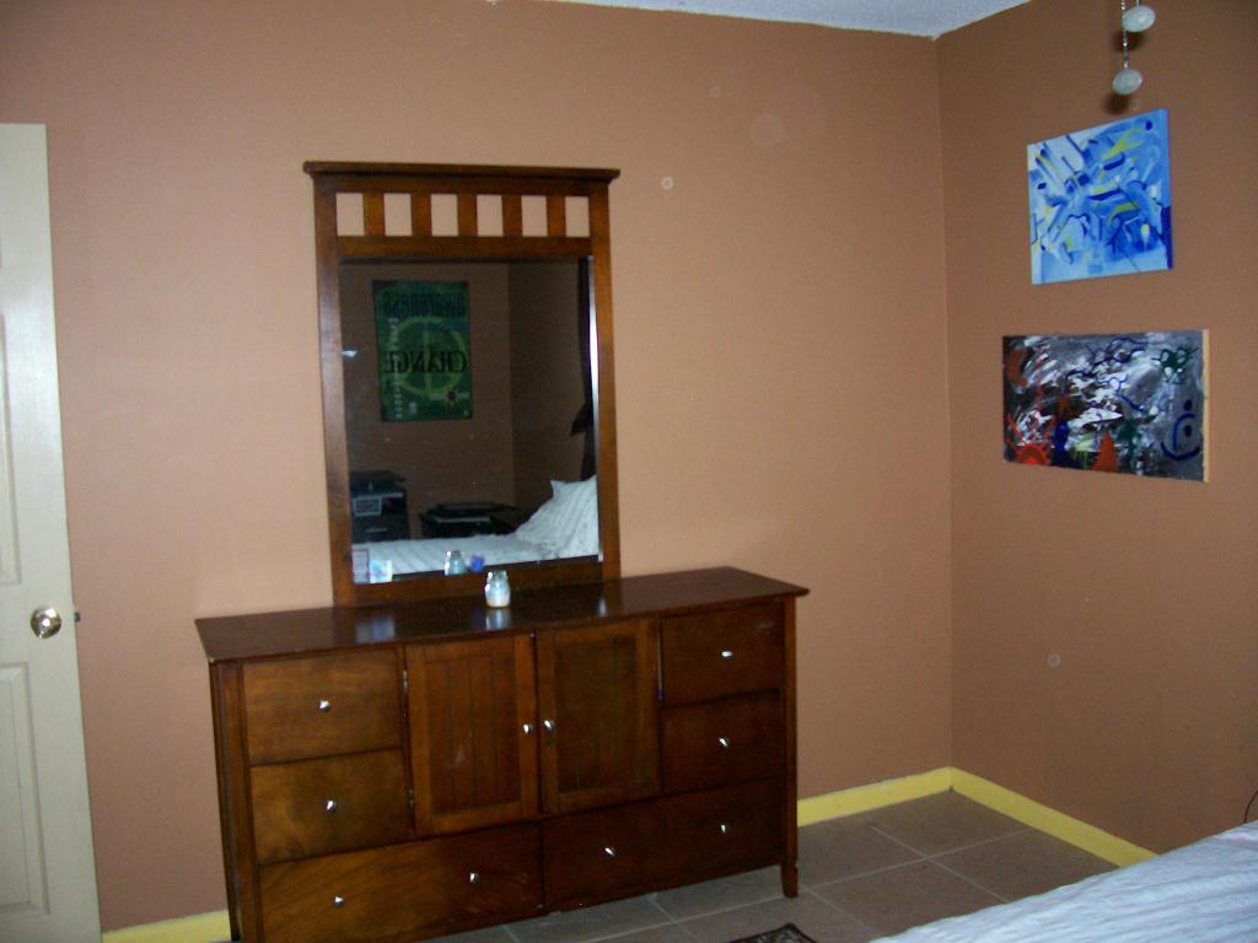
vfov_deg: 41.8
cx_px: 629
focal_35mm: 34
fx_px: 1236
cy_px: 472
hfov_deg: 54.0
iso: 140
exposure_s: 1/112
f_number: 2.7
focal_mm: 5.6
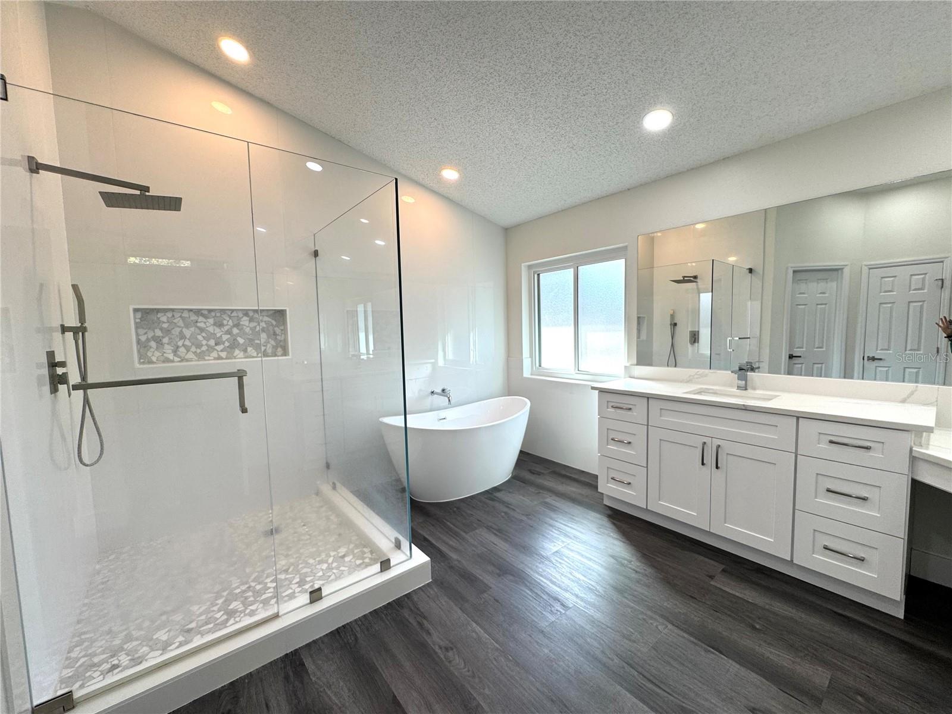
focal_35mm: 14
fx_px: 385
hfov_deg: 102.1
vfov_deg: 85.7
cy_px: 357
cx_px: 476
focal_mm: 2.22
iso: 100
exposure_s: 1/120
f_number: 2.2
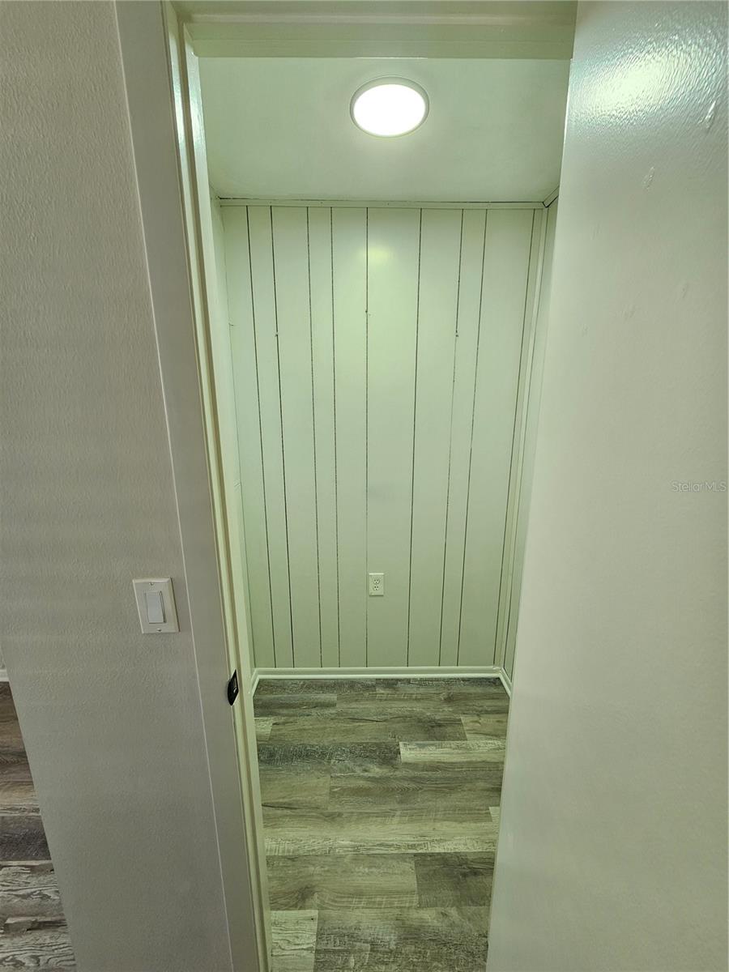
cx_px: 364
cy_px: 486
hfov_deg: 89.9
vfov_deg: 106.2
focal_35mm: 13
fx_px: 365
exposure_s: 1/60
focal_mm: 2.2
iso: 100
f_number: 2.2
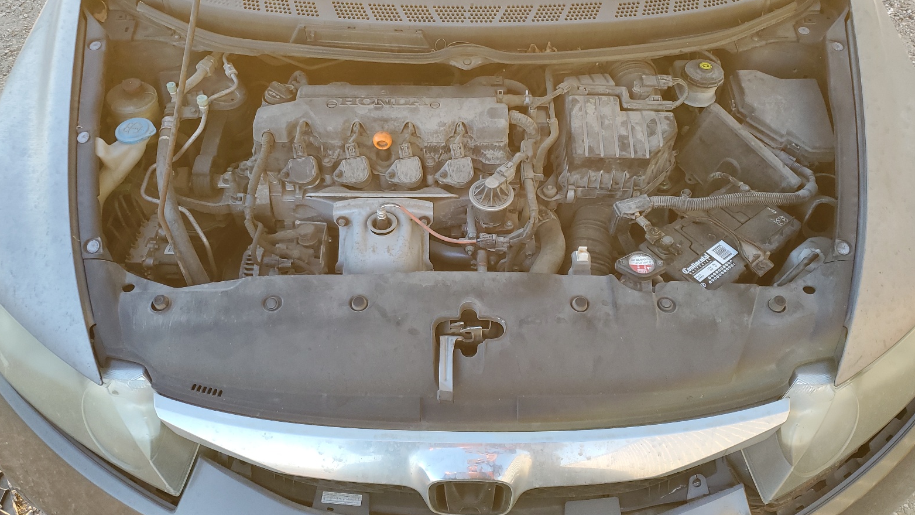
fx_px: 704
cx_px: 457
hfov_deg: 66.1
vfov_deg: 40.2
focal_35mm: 29
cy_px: 241
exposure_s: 1/120
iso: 56
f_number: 1.5
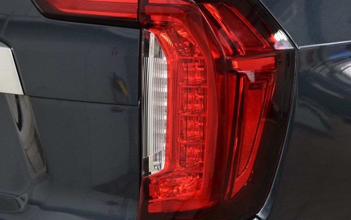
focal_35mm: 92
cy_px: 108
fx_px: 880
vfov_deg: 14.2
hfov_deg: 22.6
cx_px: 163
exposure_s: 1/15
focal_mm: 52
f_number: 6.3
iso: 800
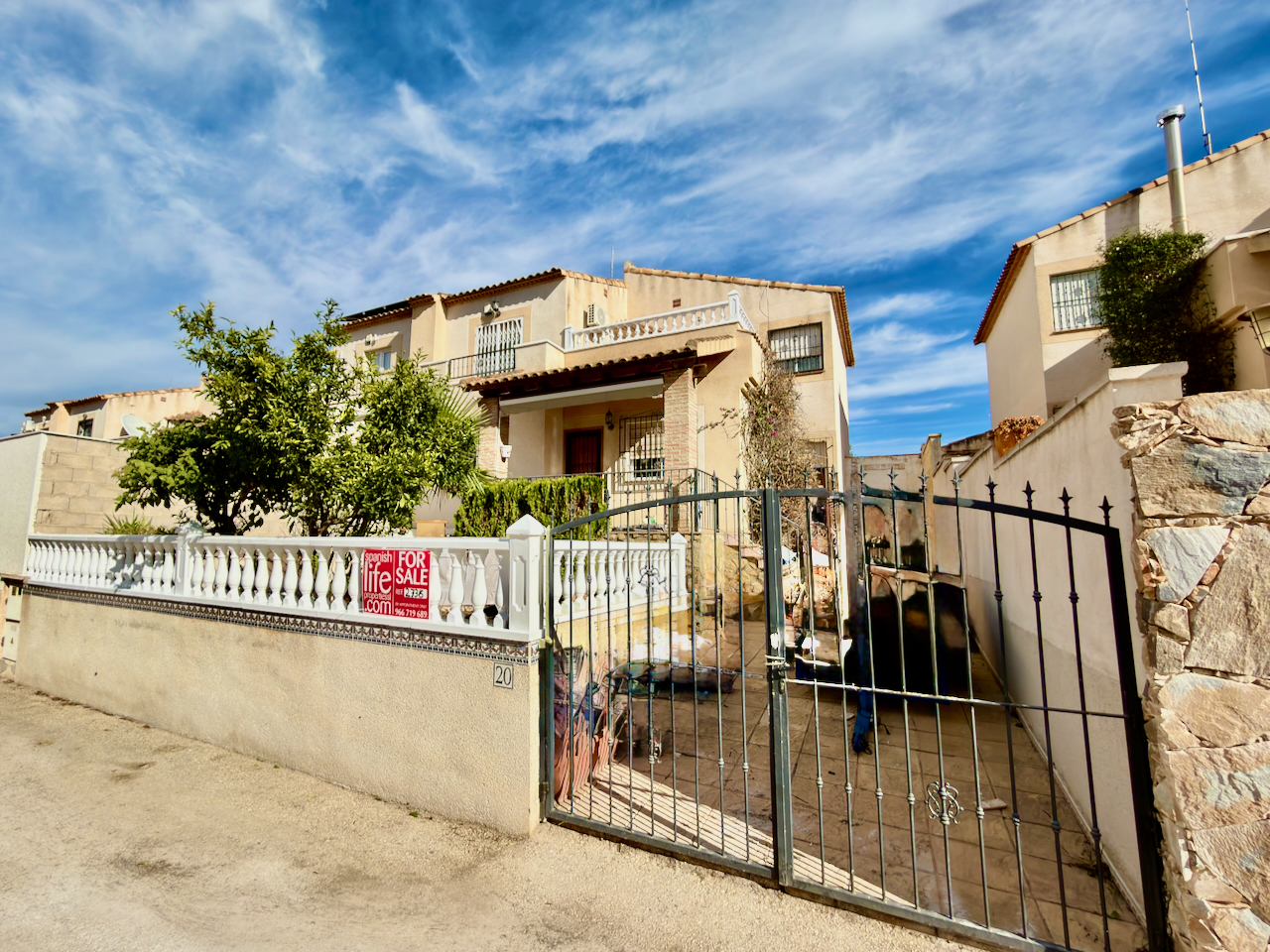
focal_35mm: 14
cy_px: 476
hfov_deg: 102.1
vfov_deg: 85.7
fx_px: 514
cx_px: 635
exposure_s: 1/1435
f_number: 2.2
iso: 20
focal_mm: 2.22
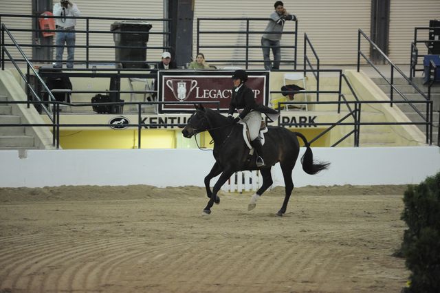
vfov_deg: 6.9
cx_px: 220
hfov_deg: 10.3
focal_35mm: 200
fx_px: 2443
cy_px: 146
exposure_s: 1/400
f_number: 2.8
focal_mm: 200
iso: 6400
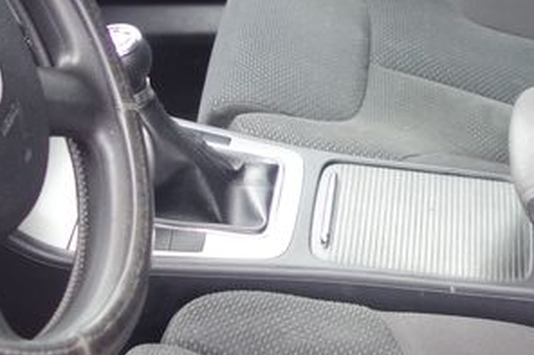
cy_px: 206
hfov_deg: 20.5
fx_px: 1438
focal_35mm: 97
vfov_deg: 14.1
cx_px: 511
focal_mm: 10.4
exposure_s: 1/50
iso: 125
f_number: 1.8
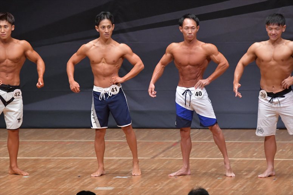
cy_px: 98
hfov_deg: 7.2
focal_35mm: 285
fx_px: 2318
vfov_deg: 4.8
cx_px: 146
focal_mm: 190
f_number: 5.6
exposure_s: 1/400
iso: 6400
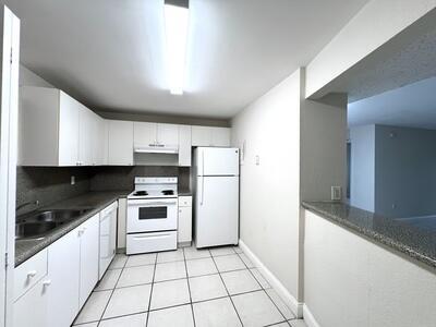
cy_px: 164
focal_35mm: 13
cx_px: 218
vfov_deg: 89.9
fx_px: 164
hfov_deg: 106.2
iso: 125
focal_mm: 1.57
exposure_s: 1/120
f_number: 1.8
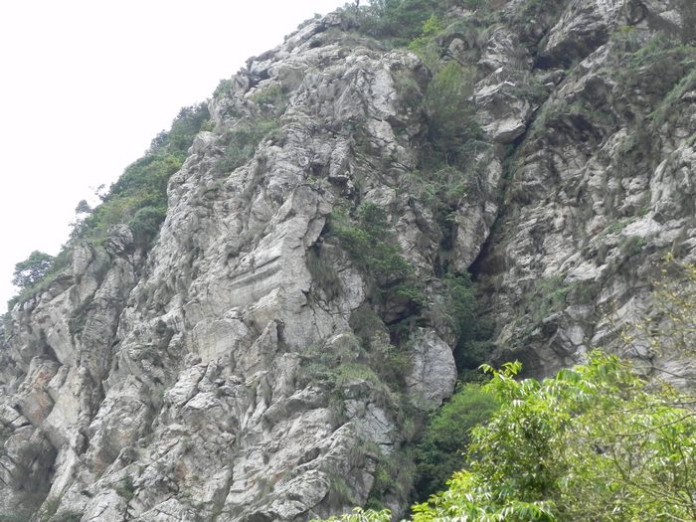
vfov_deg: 17.4
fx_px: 1709
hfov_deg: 23.0
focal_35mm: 85
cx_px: 348
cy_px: 261
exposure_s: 1/294
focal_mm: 15.1
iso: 160
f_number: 4.5
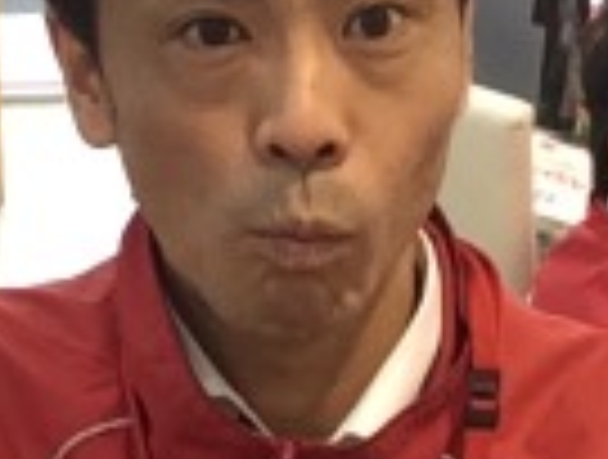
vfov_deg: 9.6
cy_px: 234
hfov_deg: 12.6
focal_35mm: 156
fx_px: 2747
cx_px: 117
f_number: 2.4
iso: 80
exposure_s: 1/30
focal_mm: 2.15
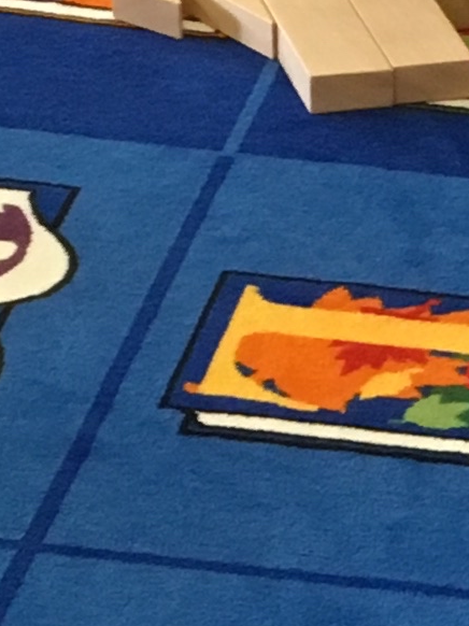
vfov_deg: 9.7
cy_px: 787
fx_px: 3634
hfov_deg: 7.3
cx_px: 726
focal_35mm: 201
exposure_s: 1/30
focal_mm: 4.15
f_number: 2.2
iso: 125
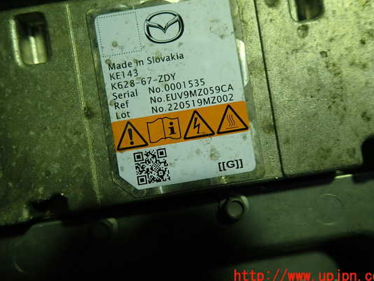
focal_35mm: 28
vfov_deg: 49.7
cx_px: 182
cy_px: 128
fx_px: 303
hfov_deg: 63.4
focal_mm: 4.5
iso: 125
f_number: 2
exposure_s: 1/60
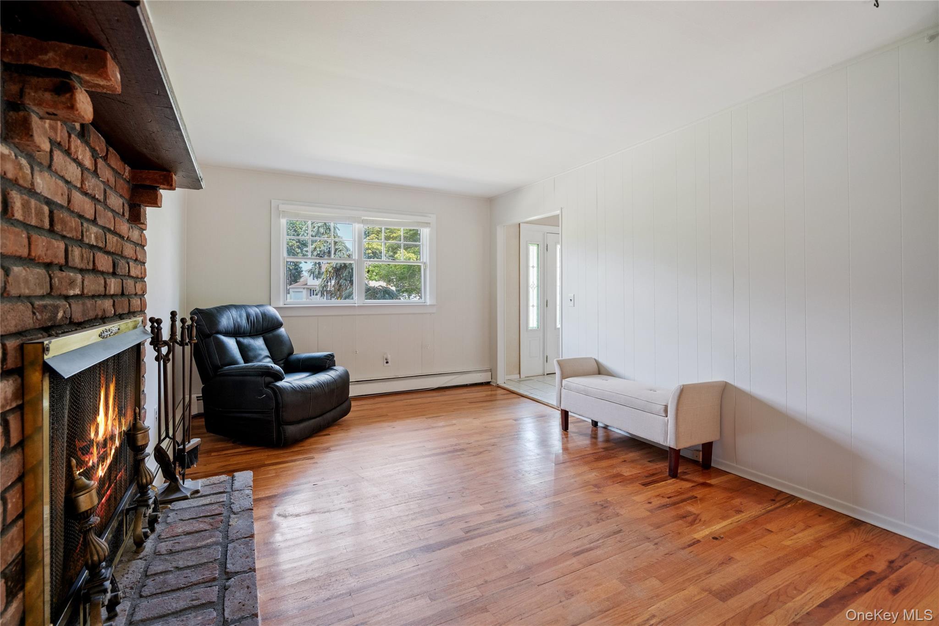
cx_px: 470
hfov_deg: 96.7
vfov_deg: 73.7
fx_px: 417
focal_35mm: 16
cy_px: 313
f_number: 5.6
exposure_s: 1/10
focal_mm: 16
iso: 1600
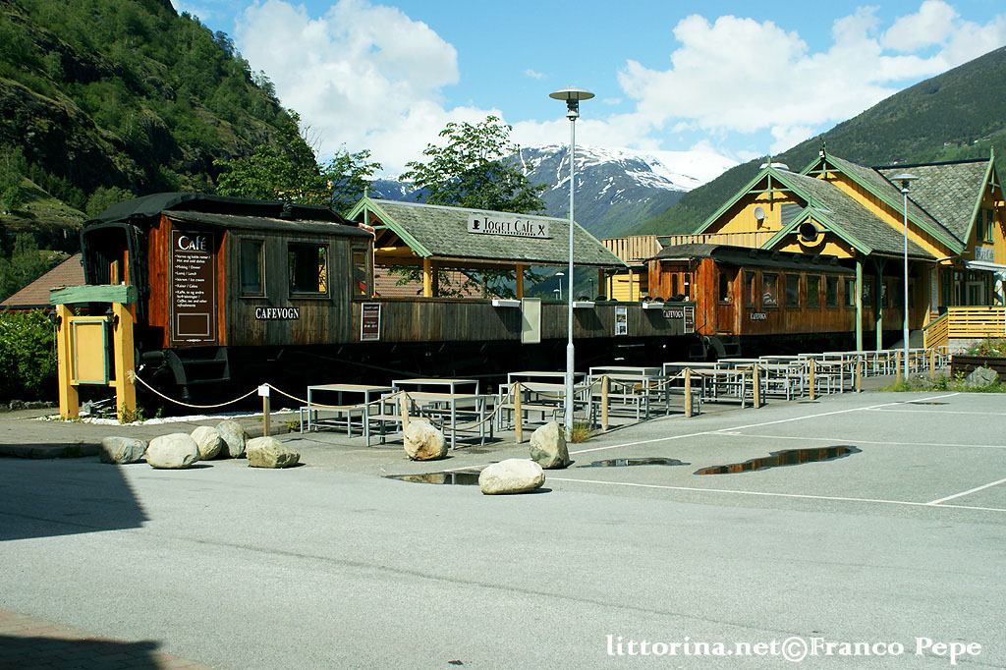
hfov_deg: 46.4
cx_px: 503
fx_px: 1173
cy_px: 335
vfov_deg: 31.9
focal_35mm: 42
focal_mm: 28
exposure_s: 1/400
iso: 200
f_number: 9
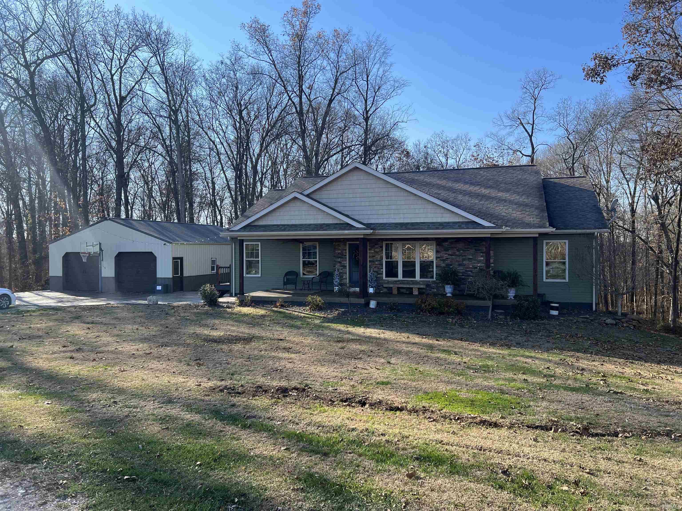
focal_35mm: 26
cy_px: 256
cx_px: 341
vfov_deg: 53.1
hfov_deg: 67.3
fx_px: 512
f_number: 1.5
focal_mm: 5.7
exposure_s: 1/1669
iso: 50
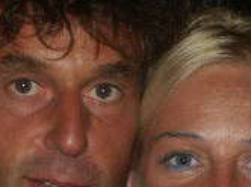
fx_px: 1231
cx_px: 156
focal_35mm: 170
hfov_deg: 11.6
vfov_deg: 8.6
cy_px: 226
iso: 200
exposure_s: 1/45
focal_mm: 11.36
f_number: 3.5
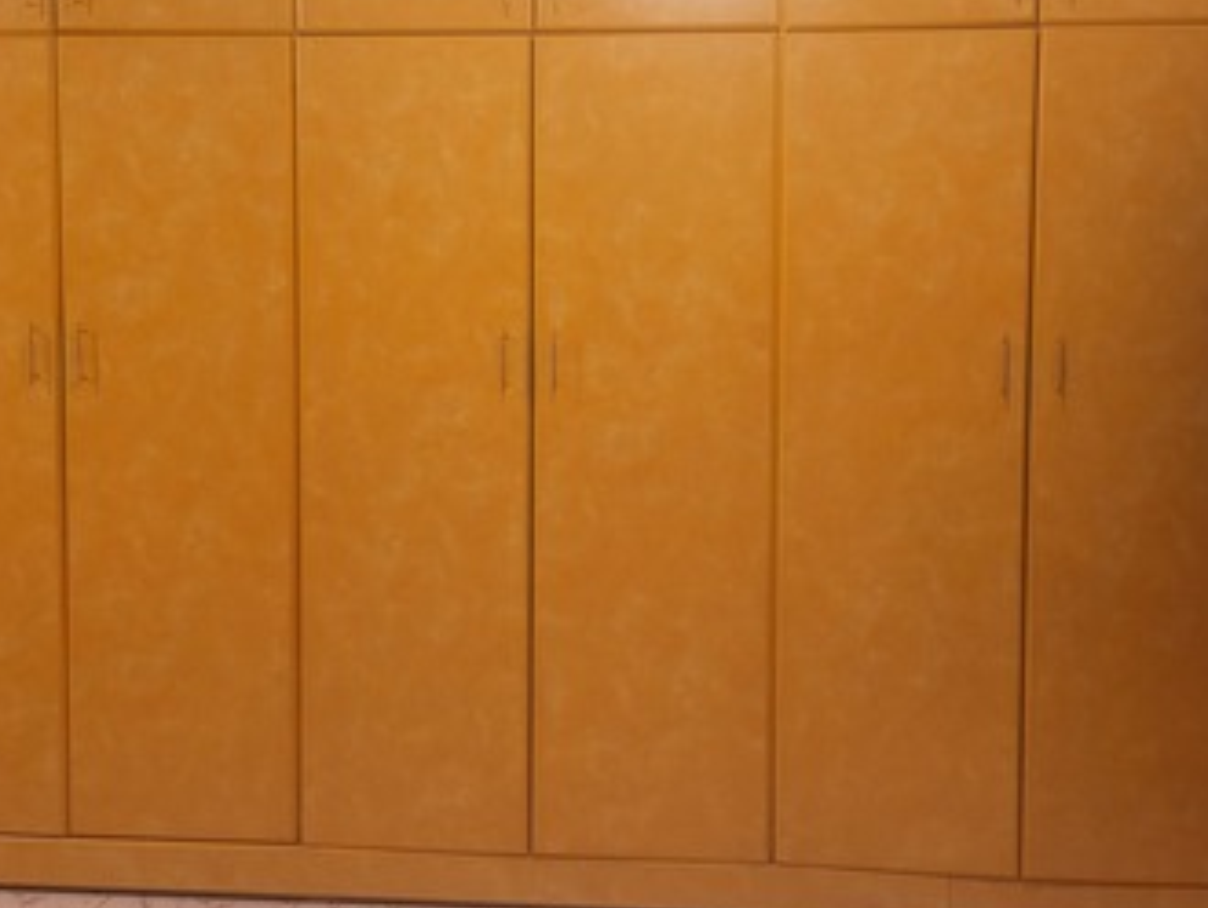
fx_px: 1257
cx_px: 602
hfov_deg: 51.3
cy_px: 328
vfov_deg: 39.4
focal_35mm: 36
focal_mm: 5.4
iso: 320
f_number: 1.8
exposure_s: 1/40
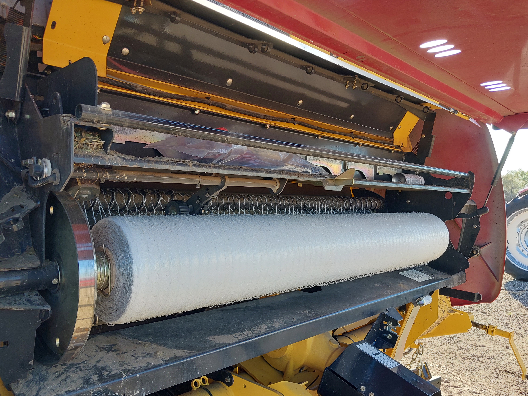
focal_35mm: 28
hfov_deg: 63.4
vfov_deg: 49.7
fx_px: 427
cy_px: 202
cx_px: 266
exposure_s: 1/120
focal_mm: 4
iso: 32
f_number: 1.8
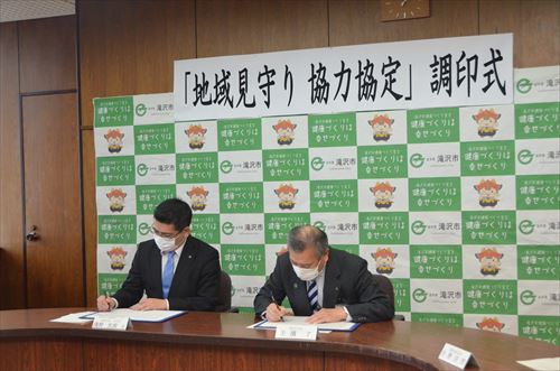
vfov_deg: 27.9
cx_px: 280
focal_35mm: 48
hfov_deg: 41.2
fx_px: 745
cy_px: 186
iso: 3200
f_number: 5
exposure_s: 1/640
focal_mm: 32
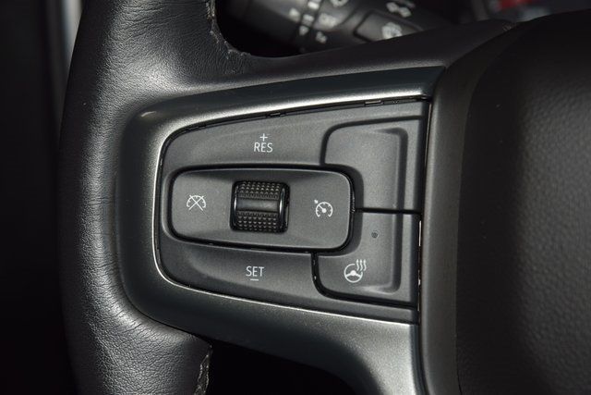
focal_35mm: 105
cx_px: 296
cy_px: 198
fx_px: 1724
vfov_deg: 13.0
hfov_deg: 19.5
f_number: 8
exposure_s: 1/125
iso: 100
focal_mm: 70
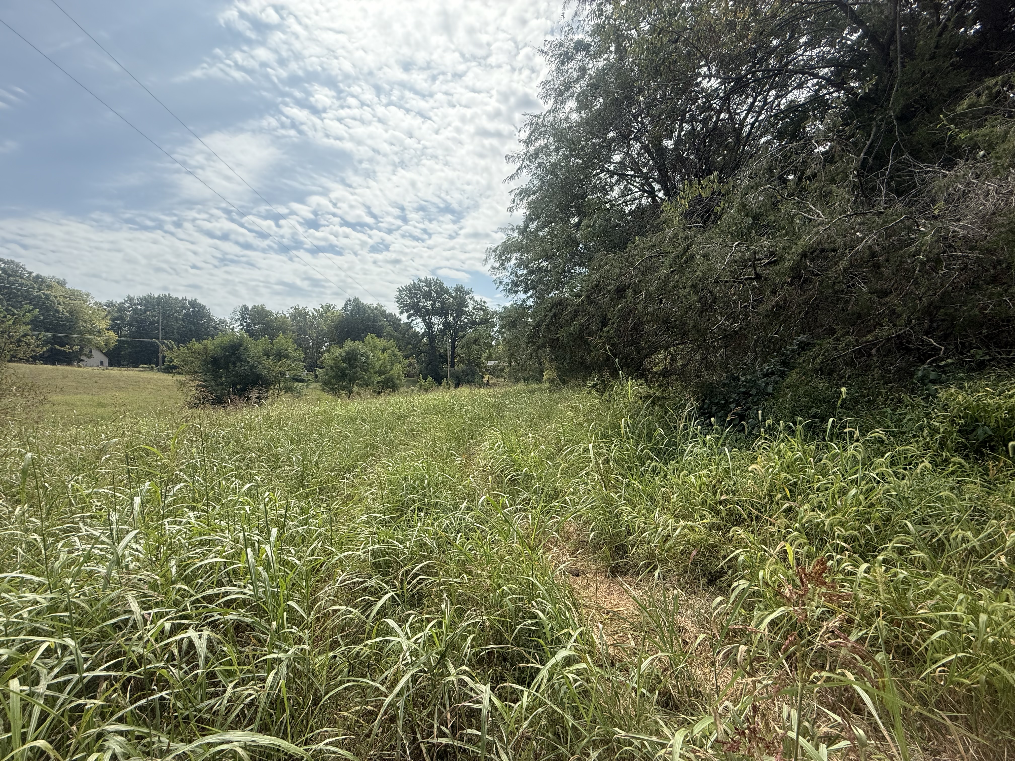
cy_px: 380
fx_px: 411
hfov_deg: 102.1
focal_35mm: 14
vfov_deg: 85.7
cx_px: 508
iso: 64
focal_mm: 2.22
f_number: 2.2
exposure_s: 1/1431
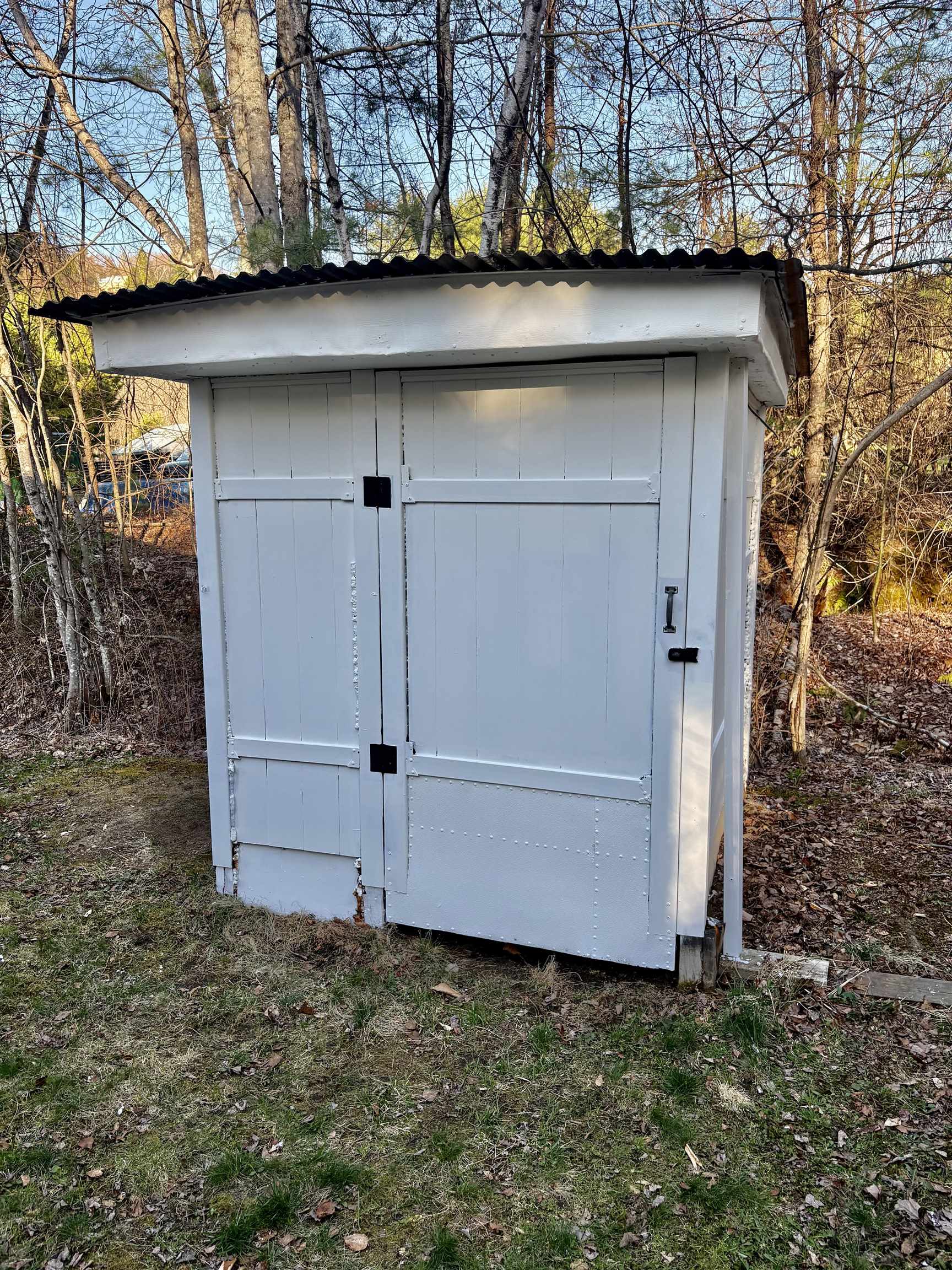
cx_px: 476
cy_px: 635
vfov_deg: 67.3
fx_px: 953
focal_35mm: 26
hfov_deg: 53.1
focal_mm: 5.96
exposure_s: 1/482
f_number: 1.6
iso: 50
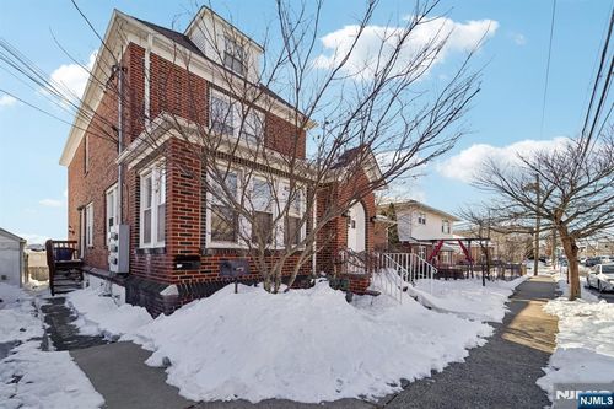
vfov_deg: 81.2
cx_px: 307
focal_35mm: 14
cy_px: 204
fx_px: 239
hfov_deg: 104.3
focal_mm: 14
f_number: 8
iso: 400
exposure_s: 1/640
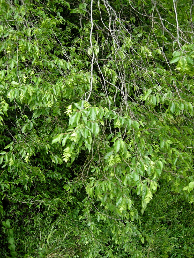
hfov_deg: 40.7
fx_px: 262
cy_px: 129
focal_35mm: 35
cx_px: 97
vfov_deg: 52.6
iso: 400
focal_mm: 7.5
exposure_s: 1/37
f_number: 2.7
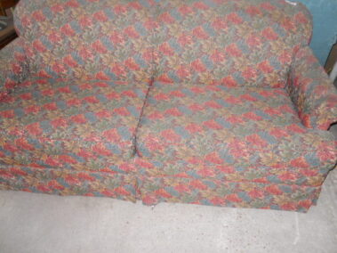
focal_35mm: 28
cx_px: 168
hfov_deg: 63.5
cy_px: 126
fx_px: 273
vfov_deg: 49.7
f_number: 2.7
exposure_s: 1/25
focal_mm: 5
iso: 200
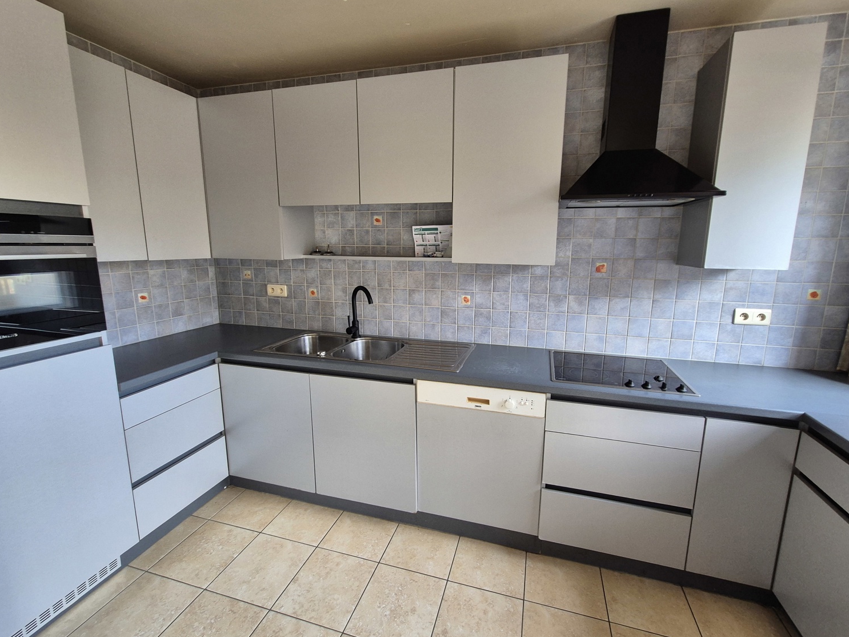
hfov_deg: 102.0
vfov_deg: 85.6
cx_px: 437
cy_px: 305
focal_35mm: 14
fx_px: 343
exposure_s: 1/50
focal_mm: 2.2
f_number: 2.2
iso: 200
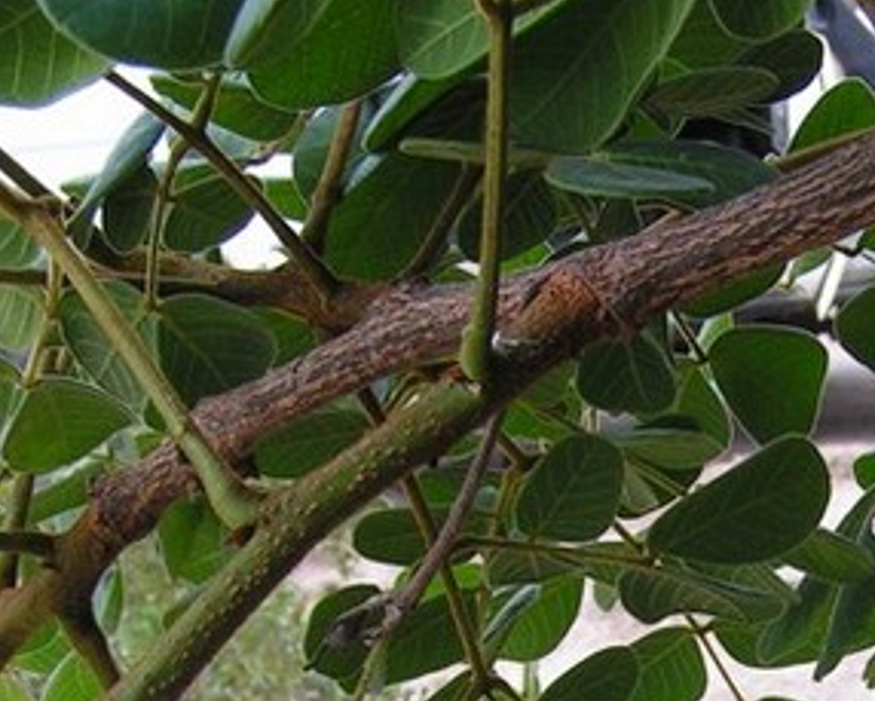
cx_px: 854
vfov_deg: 13.3
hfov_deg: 16.5
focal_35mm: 114
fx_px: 2953
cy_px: 719
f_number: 4
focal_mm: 6.3
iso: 50
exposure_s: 1/100
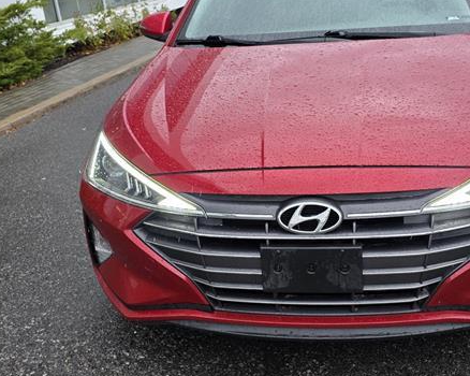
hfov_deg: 44.6
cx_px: 282
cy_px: 161
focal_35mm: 41
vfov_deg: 36.4
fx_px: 570
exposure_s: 1/180
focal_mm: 6.3
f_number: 1.7
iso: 100
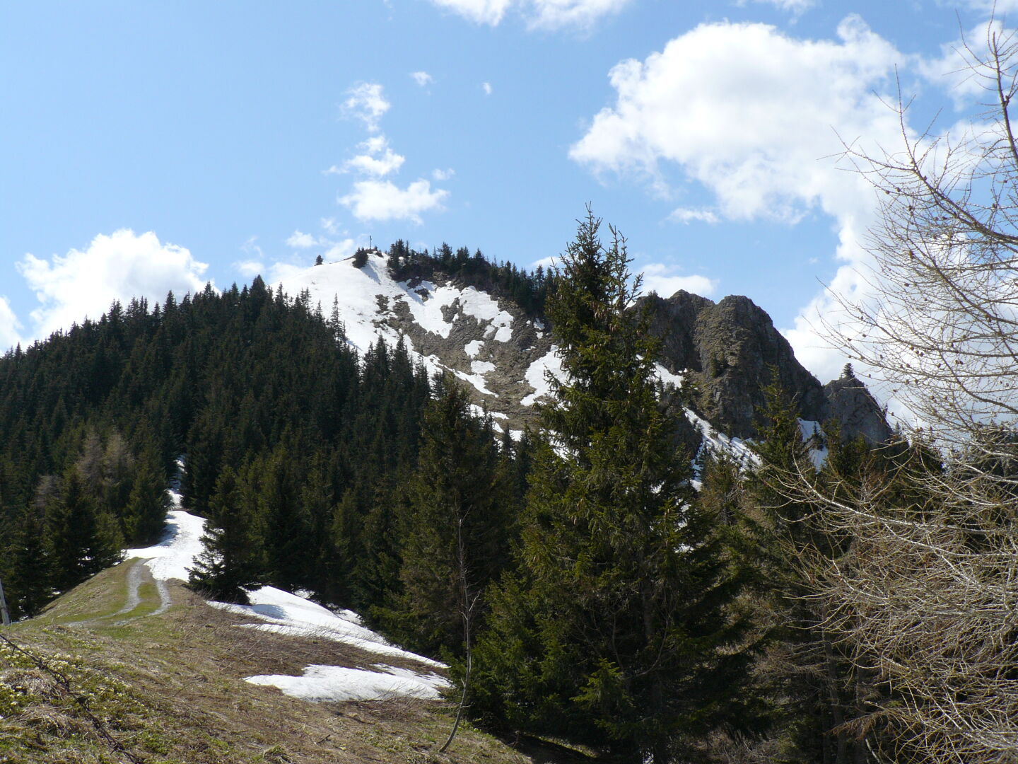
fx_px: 1059
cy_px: 382
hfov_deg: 51.4
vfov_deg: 39.7
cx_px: 509
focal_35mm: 36
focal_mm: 6
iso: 100
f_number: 6.3
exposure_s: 1/400
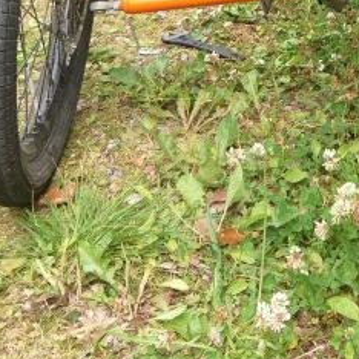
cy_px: -180
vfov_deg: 16.2
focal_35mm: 98
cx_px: 345
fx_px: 1150
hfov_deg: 17.4
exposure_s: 1/330
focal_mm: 4.58
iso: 100
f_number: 1.8
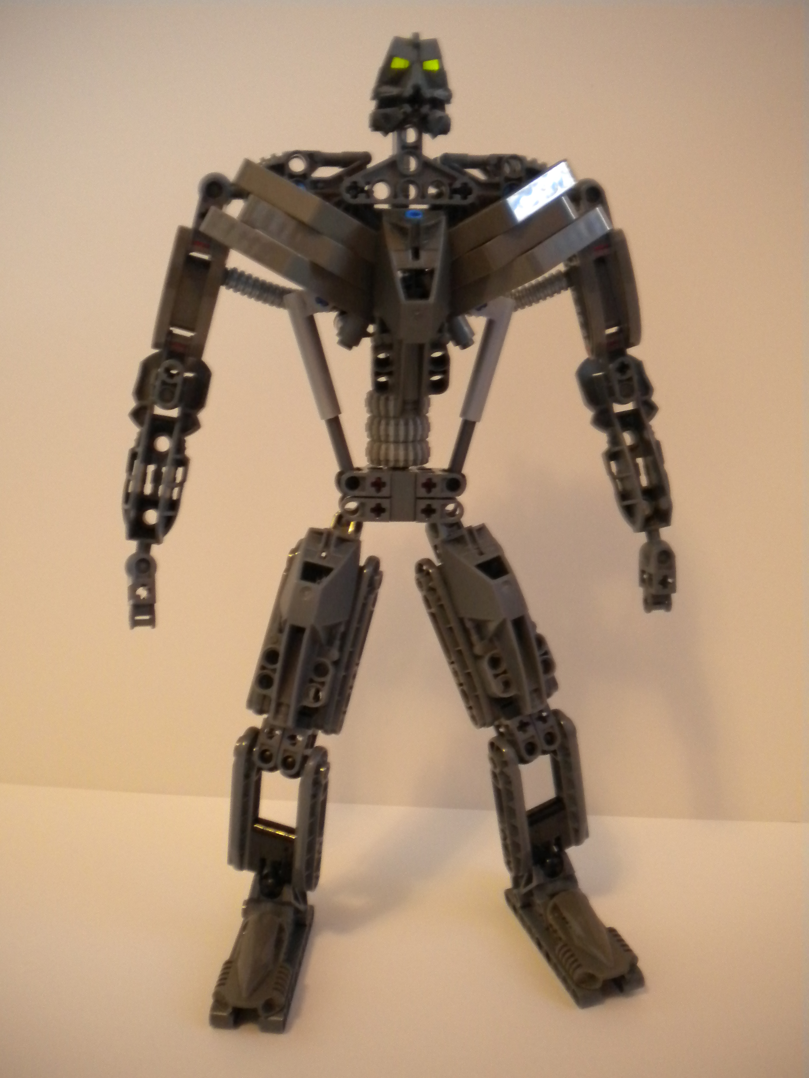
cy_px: 539
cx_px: 404
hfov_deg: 40.7
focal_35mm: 35
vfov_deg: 52.6
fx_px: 1091
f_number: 3.1
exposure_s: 1/14.7
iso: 400
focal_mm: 6.3
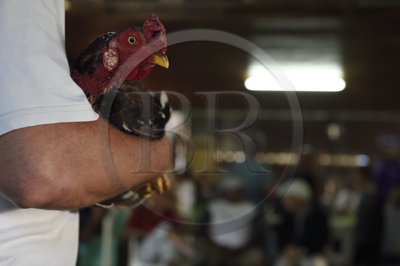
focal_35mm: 62
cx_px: 200
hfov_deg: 32.4
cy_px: 133
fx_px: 689
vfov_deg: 21.9
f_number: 4.5
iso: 3200
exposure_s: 1/100
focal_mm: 62
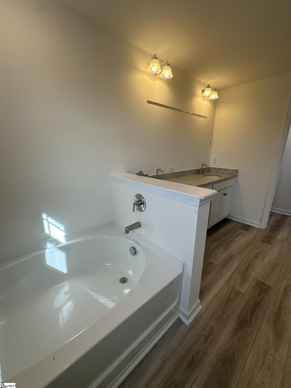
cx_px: 146
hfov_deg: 85.7
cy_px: 194
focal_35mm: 14
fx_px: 157
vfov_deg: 102.1
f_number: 2.2
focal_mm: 2.22
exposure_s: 1/135
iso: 40
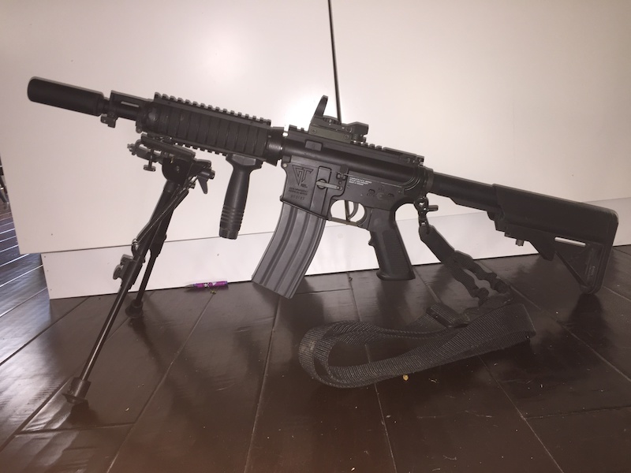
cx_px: 316
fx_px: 529
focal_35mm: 29
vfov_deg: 48.2
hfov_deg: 61.7
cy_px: 236
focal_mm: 4.15
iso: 64
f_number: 2.2
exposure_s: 1/24
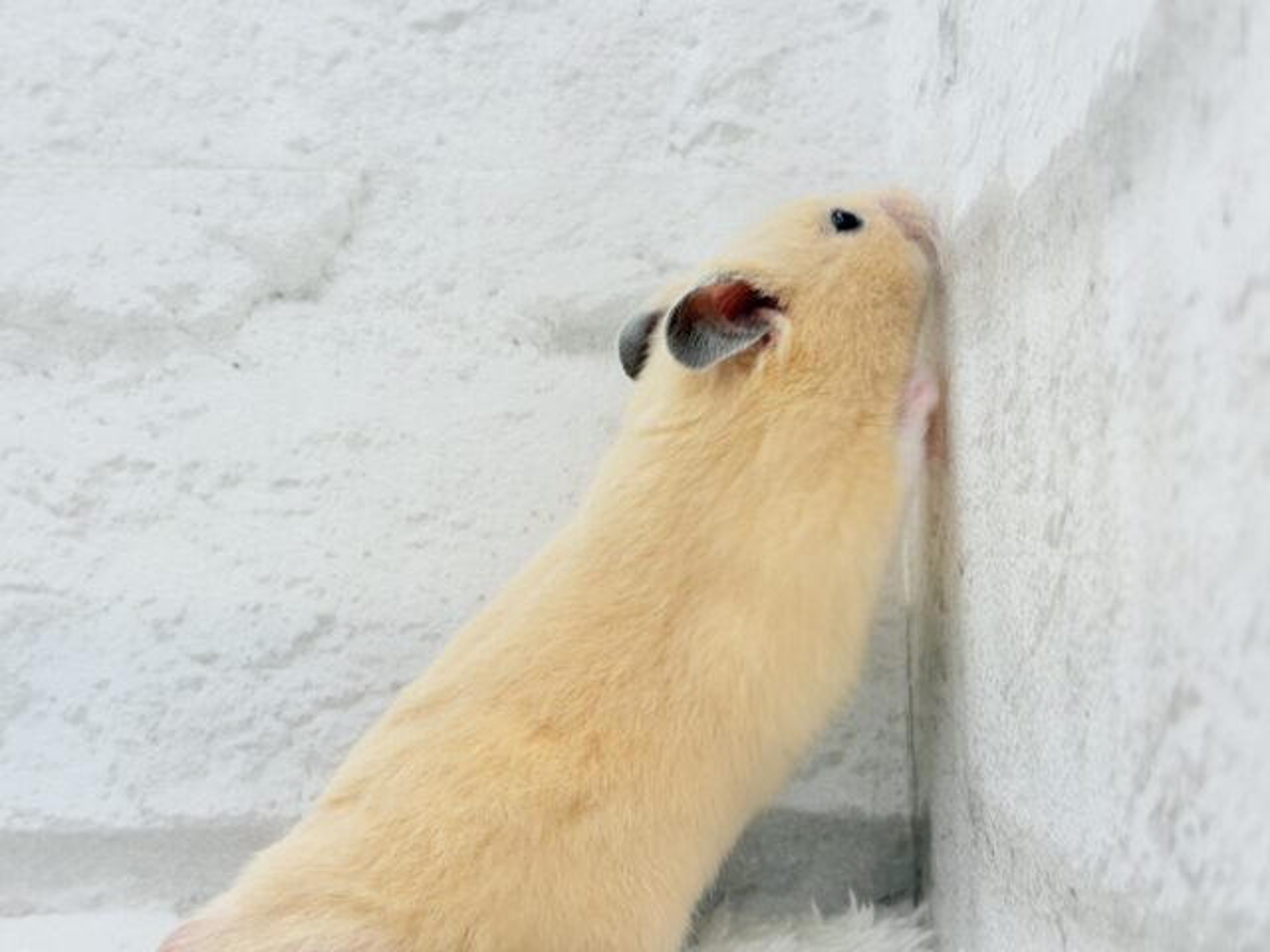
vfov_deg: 28.0
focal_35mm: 52
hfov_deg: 36.8
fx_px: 1908
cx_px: 635
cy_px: 476
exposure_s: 1/100
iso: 80
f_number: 1.6
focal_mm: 5.96
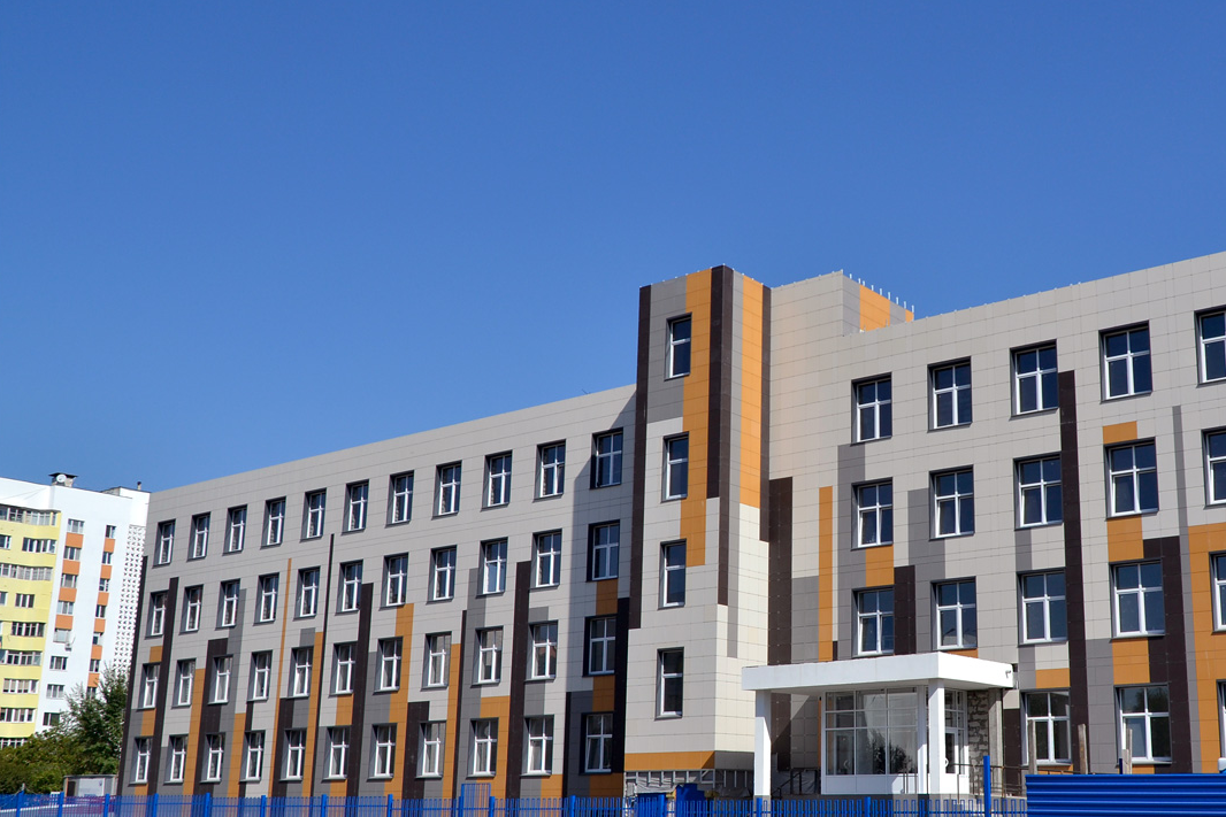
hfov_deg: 49.4
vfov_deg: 35.0
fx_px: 1294
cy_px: 479
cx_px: 857
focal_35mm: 38
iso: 100
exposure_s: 1/320
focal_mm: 18
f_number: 9
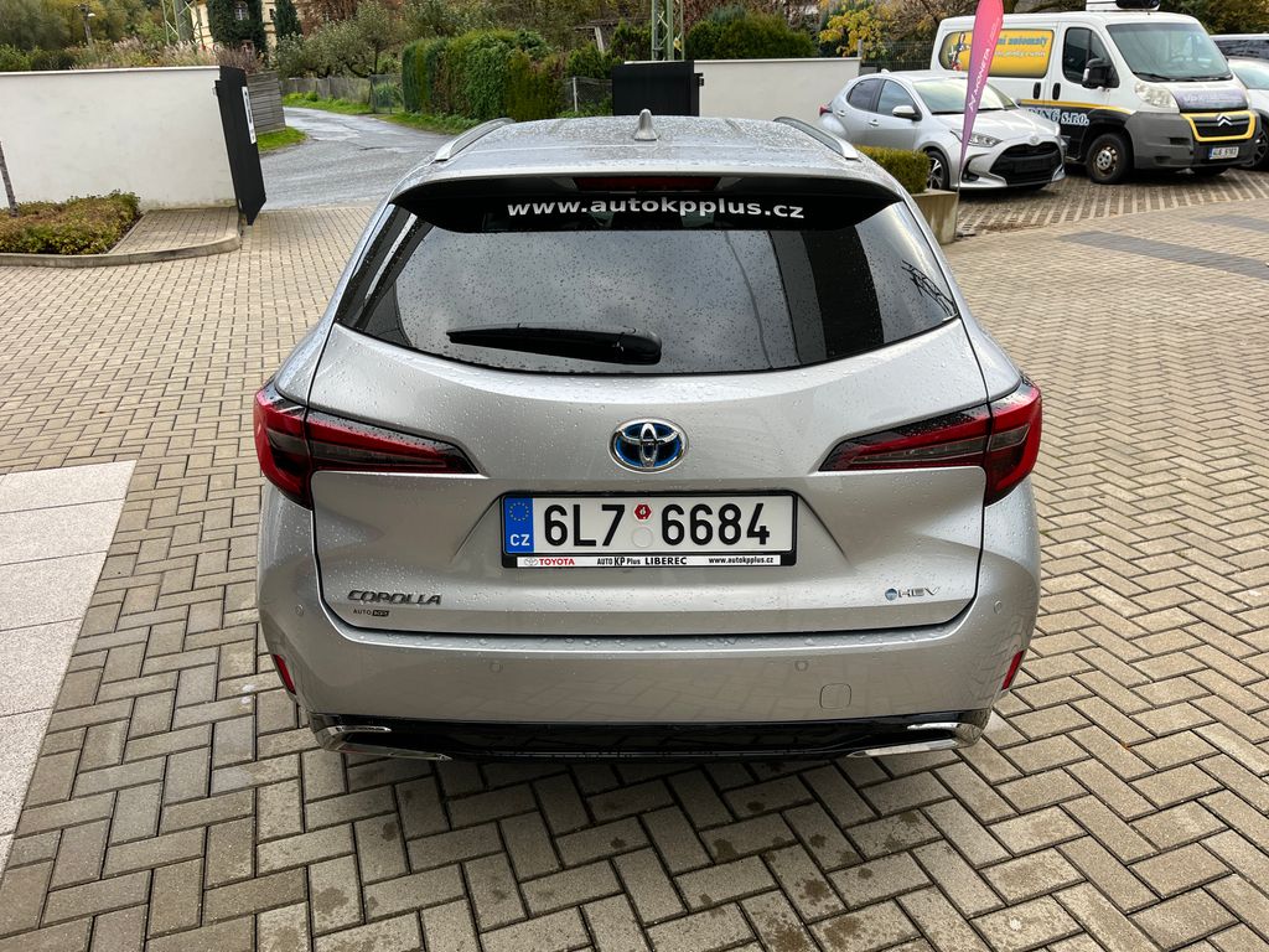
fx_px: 953
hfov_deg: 67.3
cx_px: 634
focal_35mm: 26
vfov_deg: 53.1
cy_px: 476
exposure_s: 1/170
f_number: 1.6
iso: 40
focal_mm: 5.1
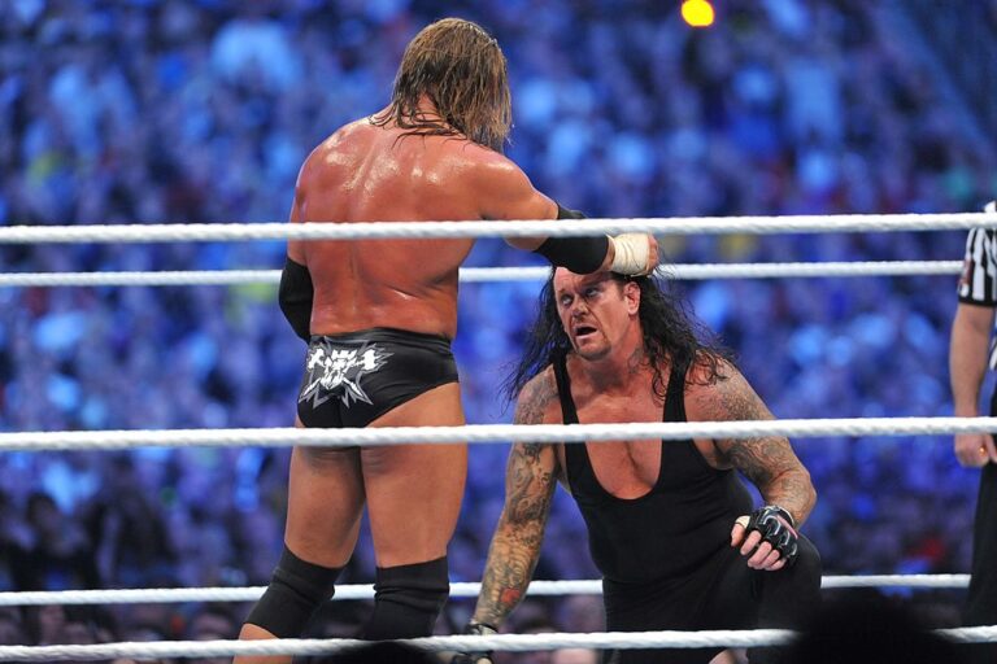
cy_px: 332
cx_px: 498
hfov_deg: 6.9
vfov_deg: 4.6
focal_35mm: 300
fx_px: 8308
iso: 3200
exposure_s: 1/350
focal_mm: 300
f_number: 2.8
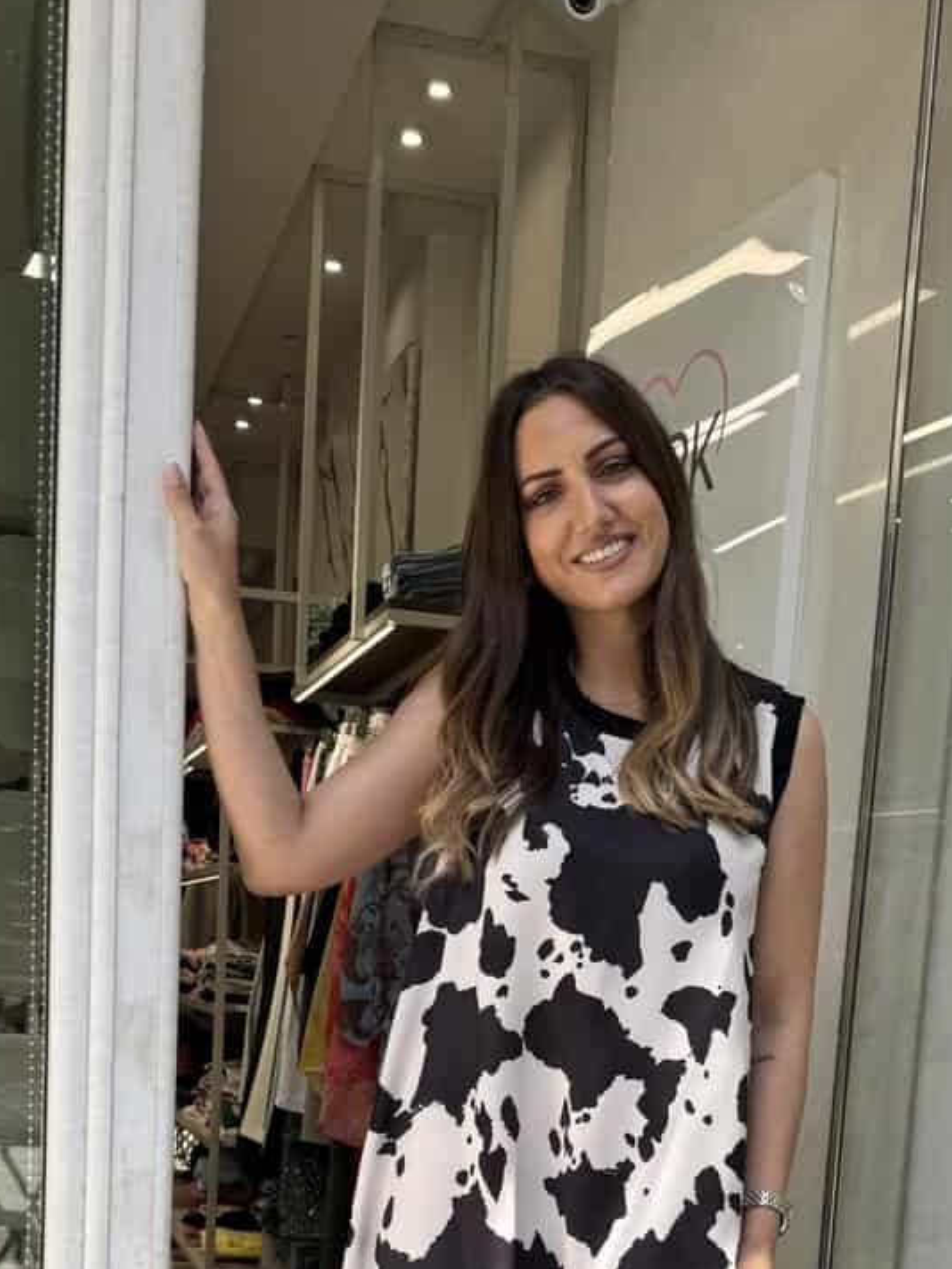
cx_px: 490
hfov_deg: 31.5
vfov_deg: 37.8
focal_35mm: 46
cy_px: 1195
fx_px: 1687
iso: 80
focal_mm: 6.76
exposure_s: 1/822
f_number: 1.78
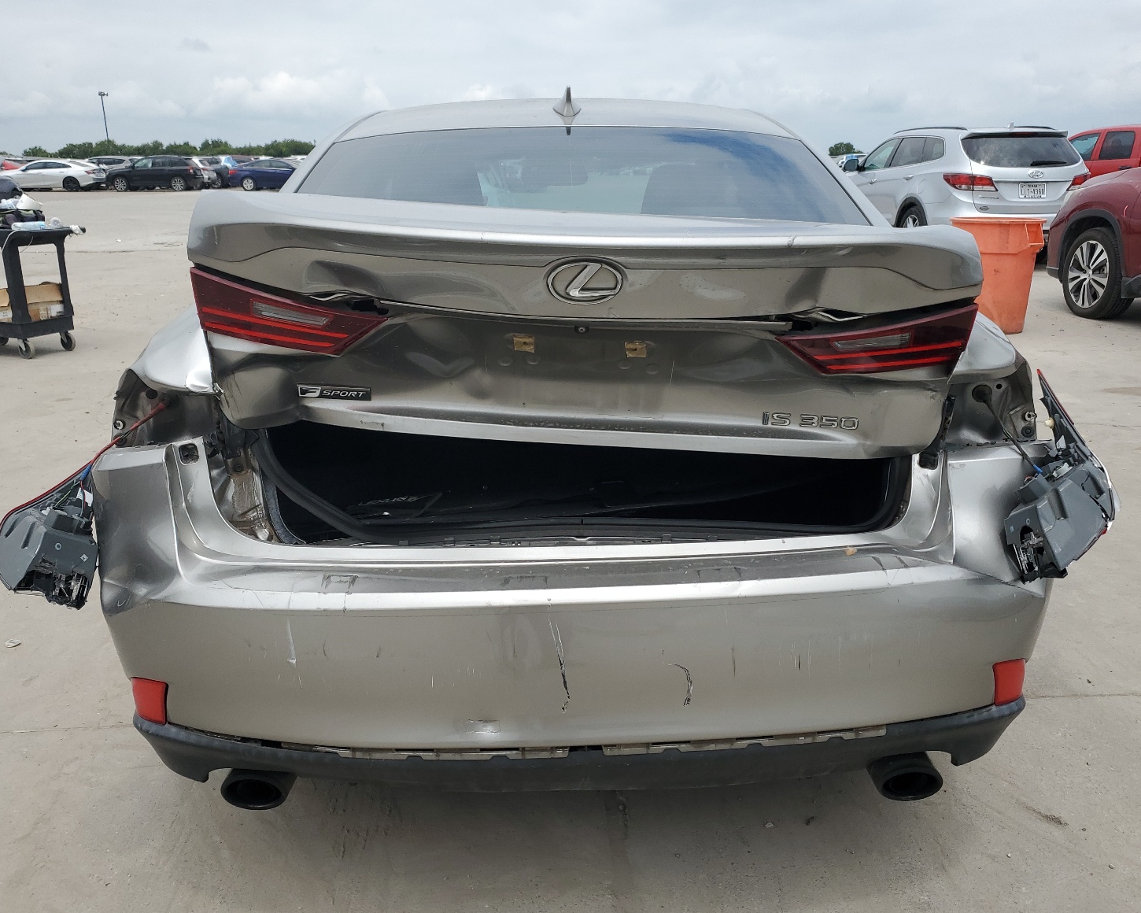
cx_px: 572
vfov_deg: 51.5
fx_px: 946
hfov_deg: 62.2
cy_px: 446
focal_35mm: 28
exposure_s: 1/3333
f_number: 1.5
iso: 50
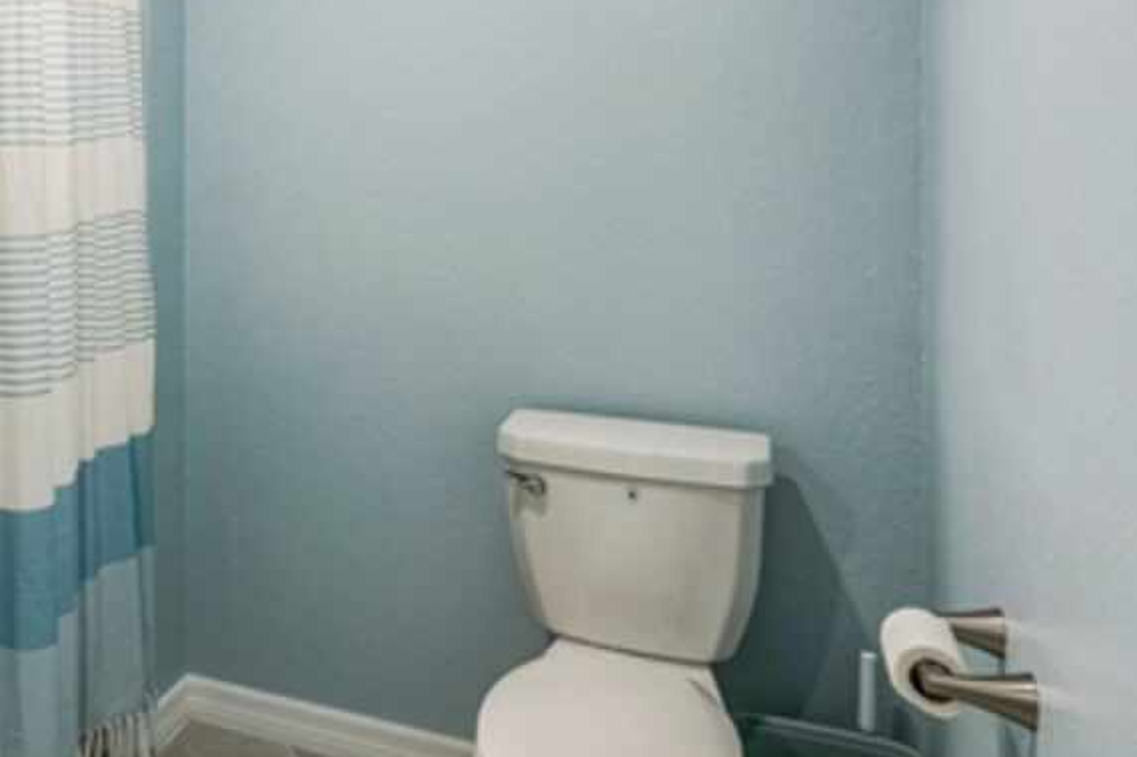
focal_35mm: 36
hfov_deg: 49.3
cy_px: 94
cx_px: 190
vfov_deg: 35.0
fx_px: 1137
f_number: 8
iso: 400
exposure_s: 1/20
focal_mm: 16
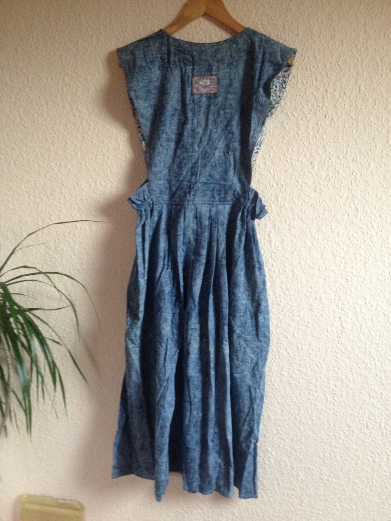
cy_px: 260
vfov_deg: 52.6
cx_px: 196
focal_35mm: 35
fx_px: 527
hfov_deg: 40.7
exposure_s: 1/20
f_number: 2.4
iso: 320
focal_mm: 4.28
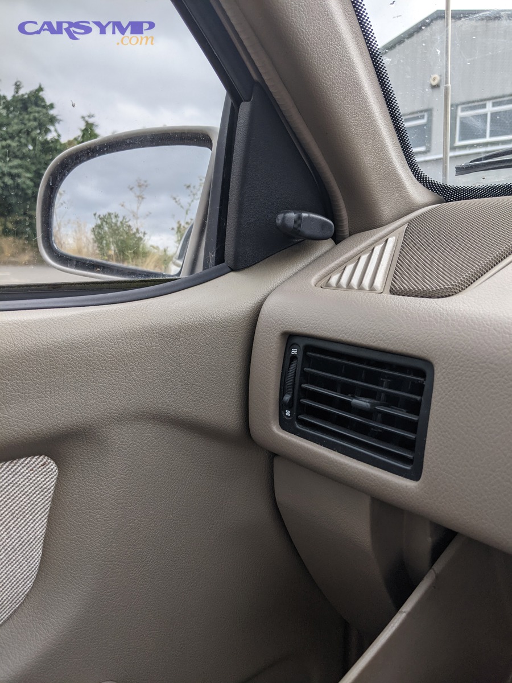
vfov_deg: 65.3
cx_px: 256
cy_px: 342
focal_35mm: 27
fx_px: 532
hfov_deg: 51.4
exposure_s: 1/1235
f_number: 1.8
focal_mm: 4.44
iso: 52
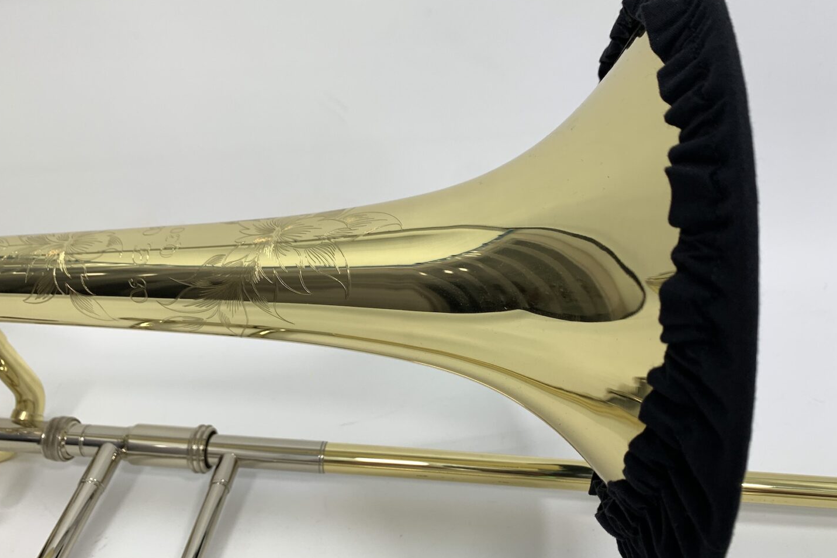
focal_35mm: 29
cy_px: 282
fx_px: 674
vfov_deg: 45.0
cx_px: 413
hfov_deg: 63.7
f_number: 1.8
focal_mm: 4.25
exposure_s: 1/120
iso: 32
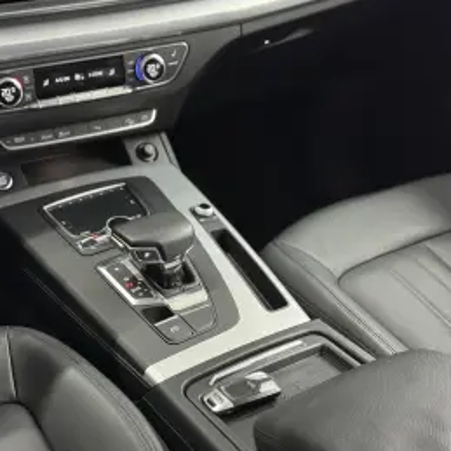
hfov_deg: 28.9
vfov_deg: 29.1
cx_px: 160
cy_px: 232
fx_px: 870
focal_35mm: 59
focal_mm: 6.76
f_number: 1.78
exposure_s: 1/50
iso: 250
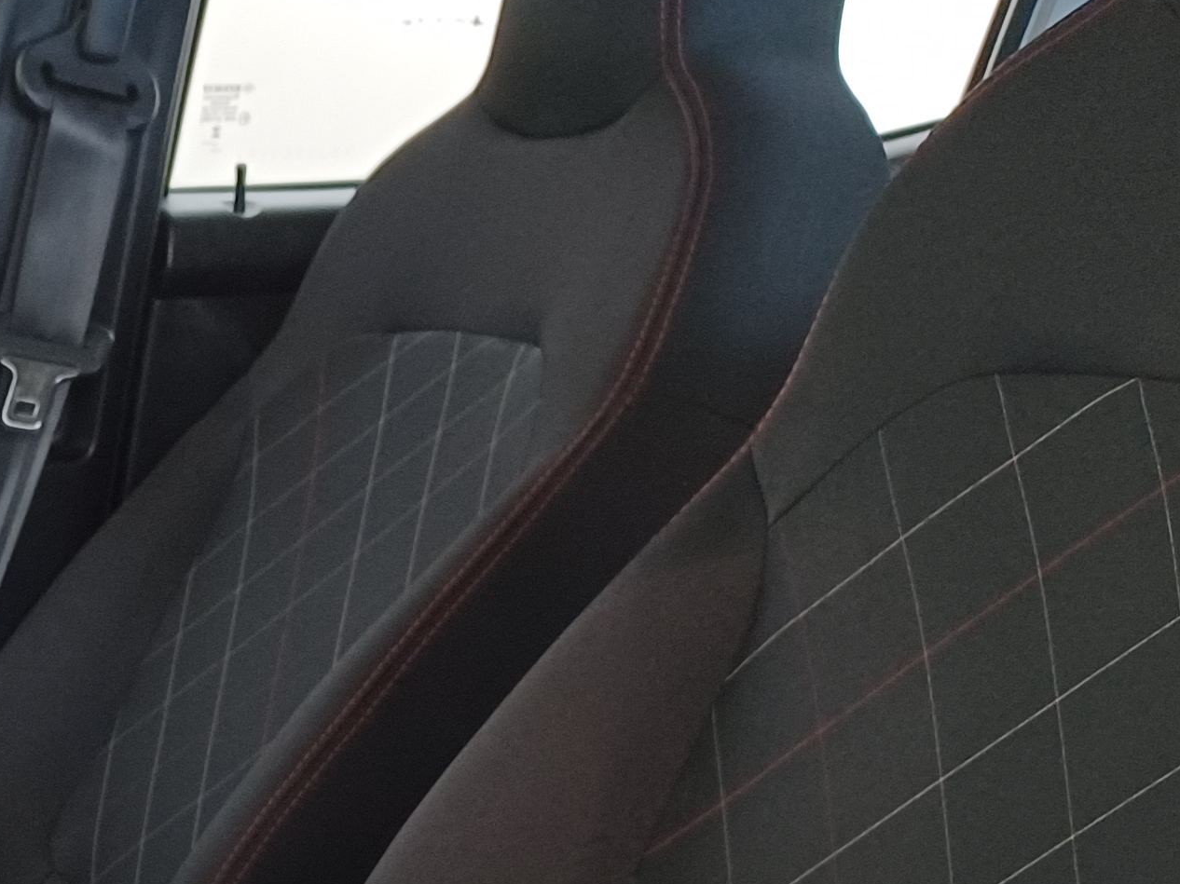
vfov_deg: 17.9
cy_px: 1013
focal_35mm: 79
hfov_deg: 23.1
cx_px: -146
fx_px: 2692
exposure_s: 1/30
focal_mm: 4.6
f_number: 1.8
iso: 250
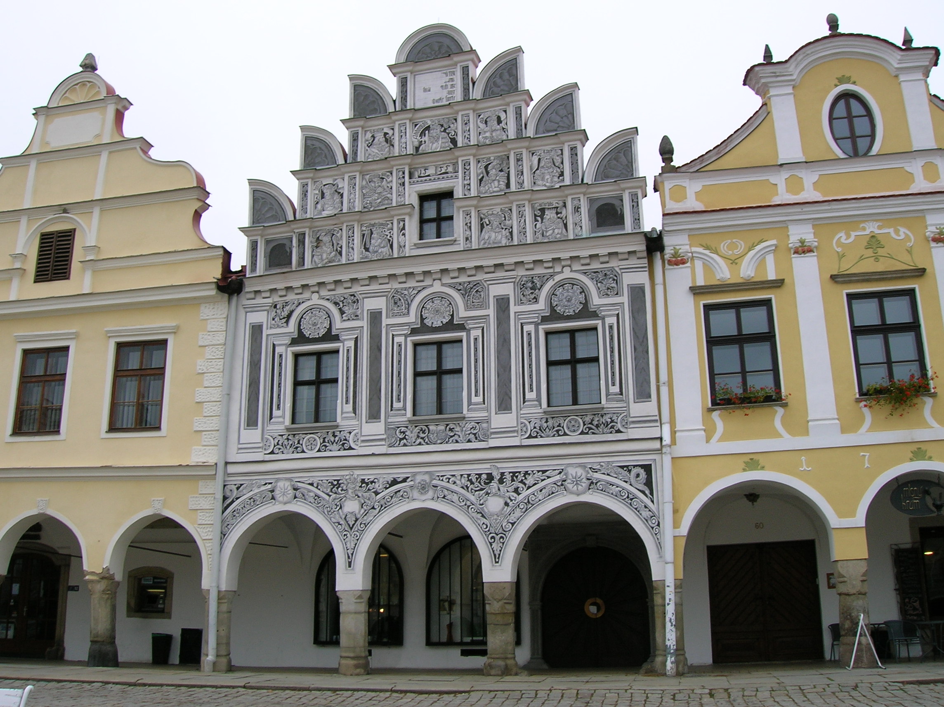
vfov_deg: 41.7
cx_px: 472
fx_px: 926
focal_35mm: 34
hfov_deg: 54.0
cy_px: 354
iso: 50
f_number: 4.9
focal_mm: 5.7
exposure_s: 1/73.3
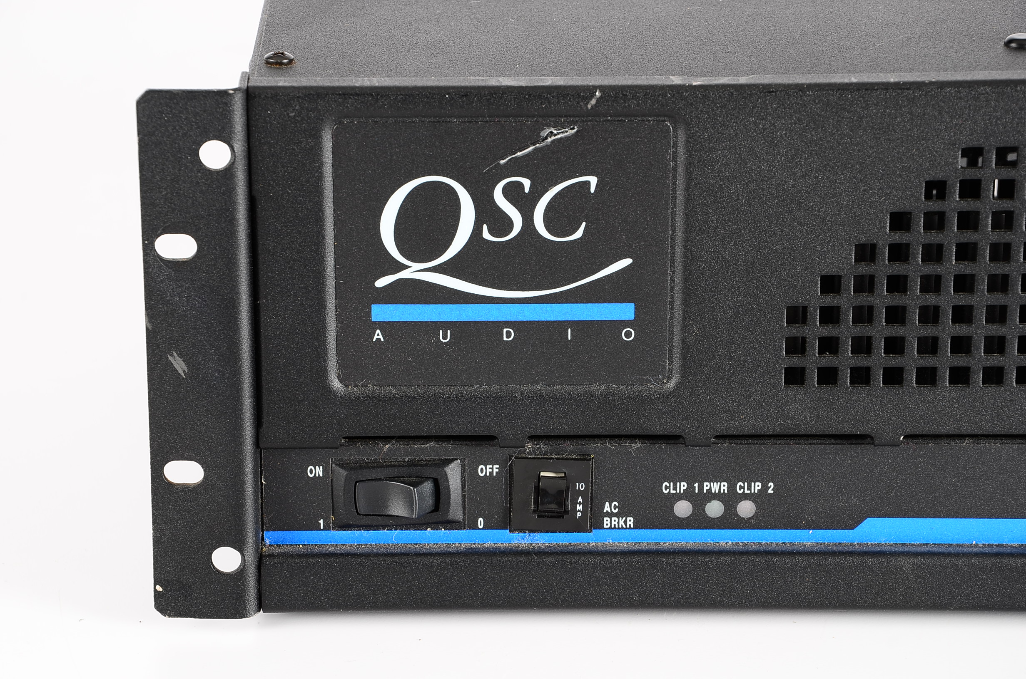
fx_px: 3626
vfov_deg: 10.7
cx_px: 513
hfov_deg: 16.1
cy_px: 340
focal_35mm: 128
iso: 100
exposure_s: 1/160
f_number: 9
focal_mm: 85
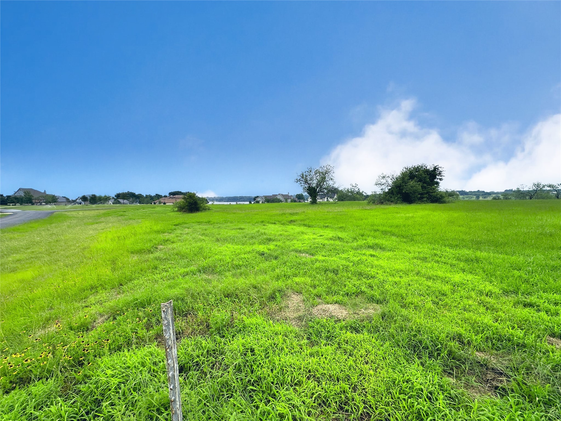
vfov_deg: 85.7
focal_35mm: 14
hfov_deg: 102.1
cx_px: 280
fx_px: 227
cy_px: 210
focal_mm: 2.22
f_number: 2.2
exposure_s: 1/1855
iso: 50
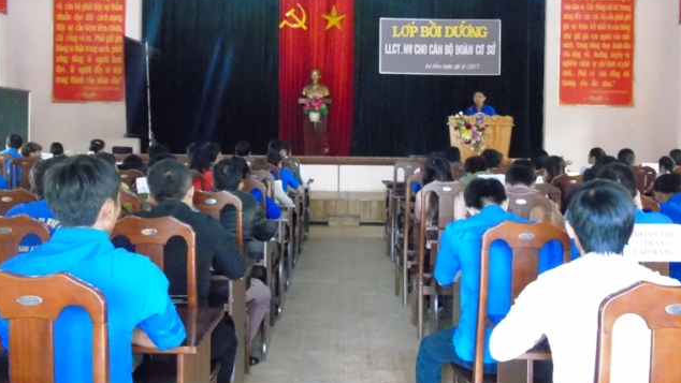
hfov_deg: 46.4
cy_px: 141
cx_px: 338
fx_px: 795
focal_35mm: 44
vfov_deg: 27.0
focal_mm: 7.1
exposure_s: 1/30
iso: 1600
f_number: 3.9
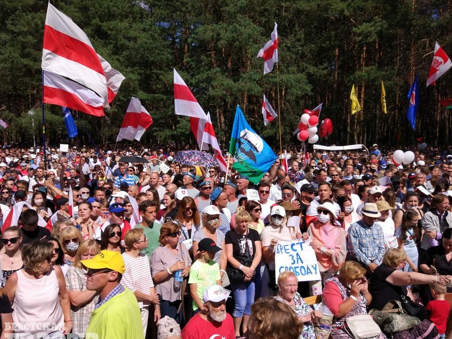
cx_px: 233
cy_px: 179
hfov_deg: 59.9
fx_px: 392
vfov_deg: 46.8
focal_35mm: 30
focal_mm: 4.26
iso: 100
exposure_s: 1/1708
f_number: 2
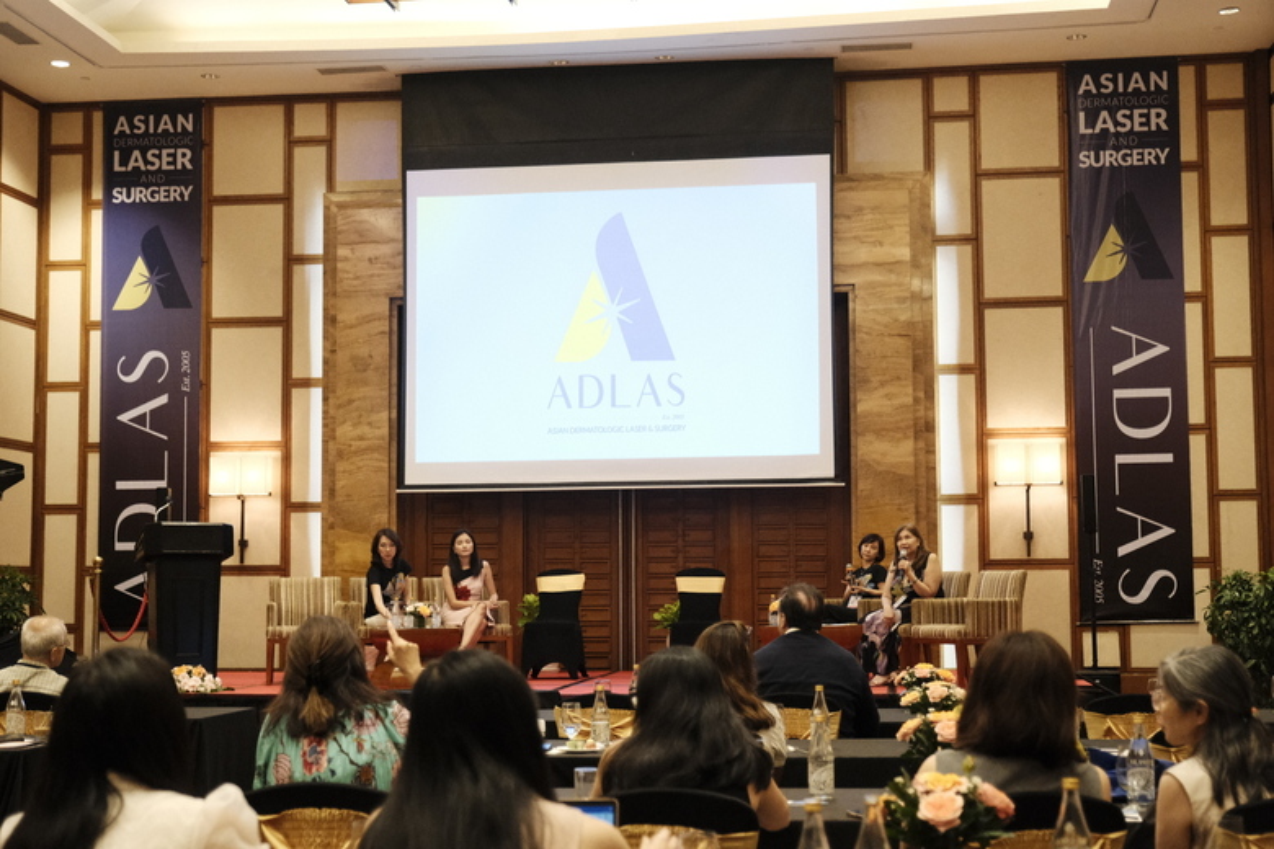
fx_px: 1769
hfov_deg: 39.6
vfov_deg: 27.0
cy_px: 424
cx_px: 637
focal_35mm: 50
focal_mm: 33.2
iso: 5000
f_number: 2.8
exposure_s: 1/100
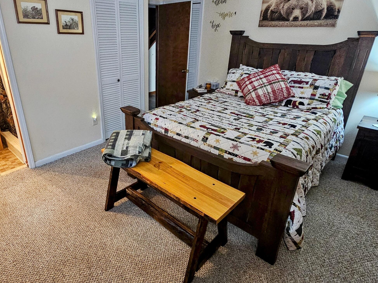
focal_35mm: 20
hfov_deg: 80.9
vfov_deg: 65.9
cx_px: 154
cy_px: 132
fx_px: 218
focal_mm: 2.2
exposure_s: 1/30
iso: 640
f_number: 2.2
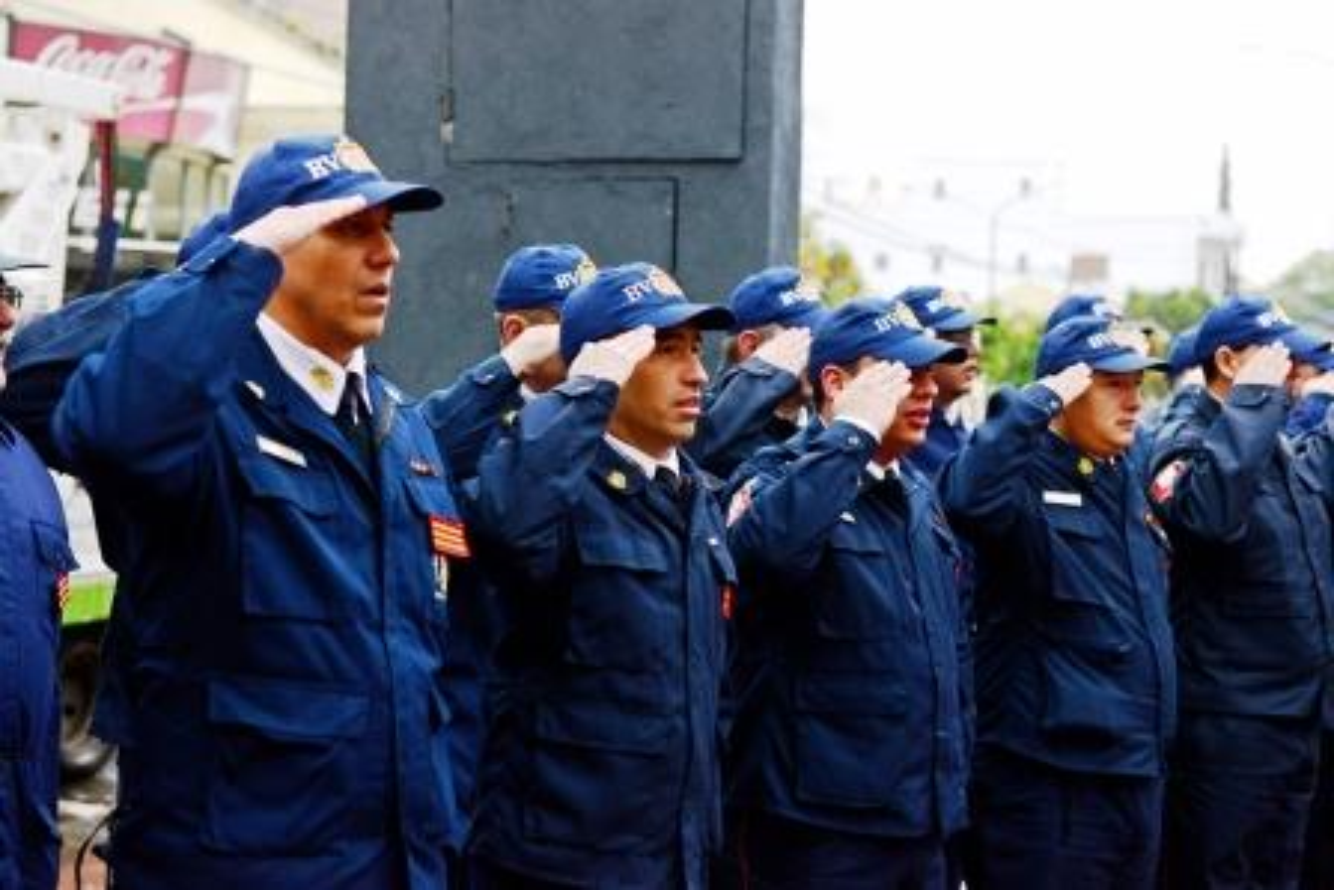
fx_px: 2595
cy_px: 445
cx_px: 667
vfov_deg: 19.5
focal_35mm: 70
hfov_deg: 28.8
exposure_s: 1/1000
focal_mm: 70
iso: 800
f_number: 5
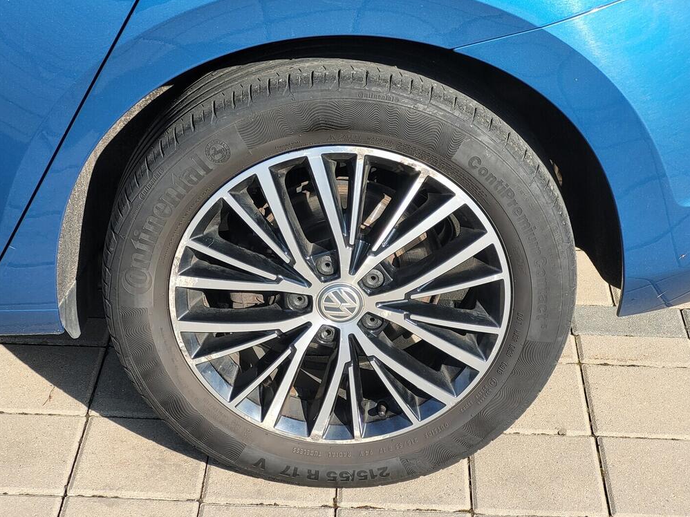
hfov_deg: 25.0
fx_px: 1554
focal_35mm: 78
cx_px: 341
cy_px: 254
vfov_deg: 18.9
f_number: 2.4
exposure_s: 1/499
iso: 25
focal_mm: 7.12
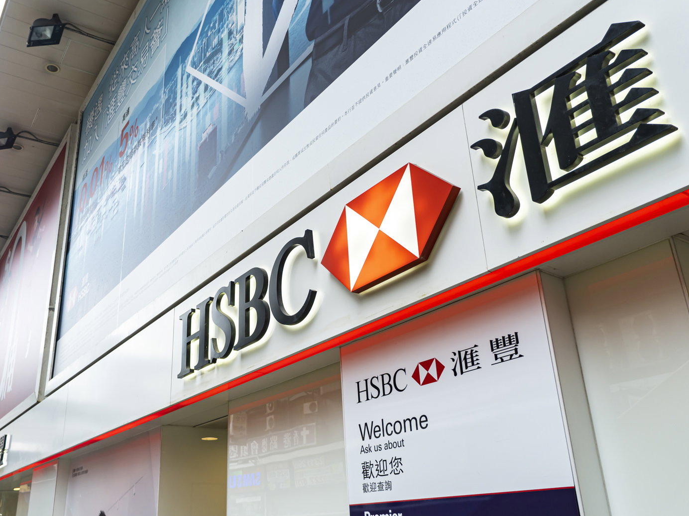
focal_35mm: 30
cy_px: 258
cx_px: 319
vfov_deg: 46.8
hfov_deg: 59.9
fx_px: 597
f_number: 4
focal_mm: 18
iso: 100
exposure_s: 1/160
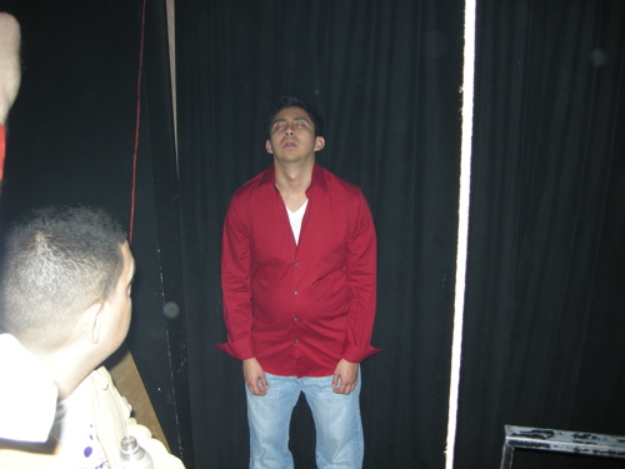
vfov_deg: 39.7
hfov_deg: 51.4
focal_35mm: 36
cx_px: 312
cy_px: 234
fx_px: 650
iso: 127
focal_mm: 7.5
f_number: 2.7
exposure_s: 1/60
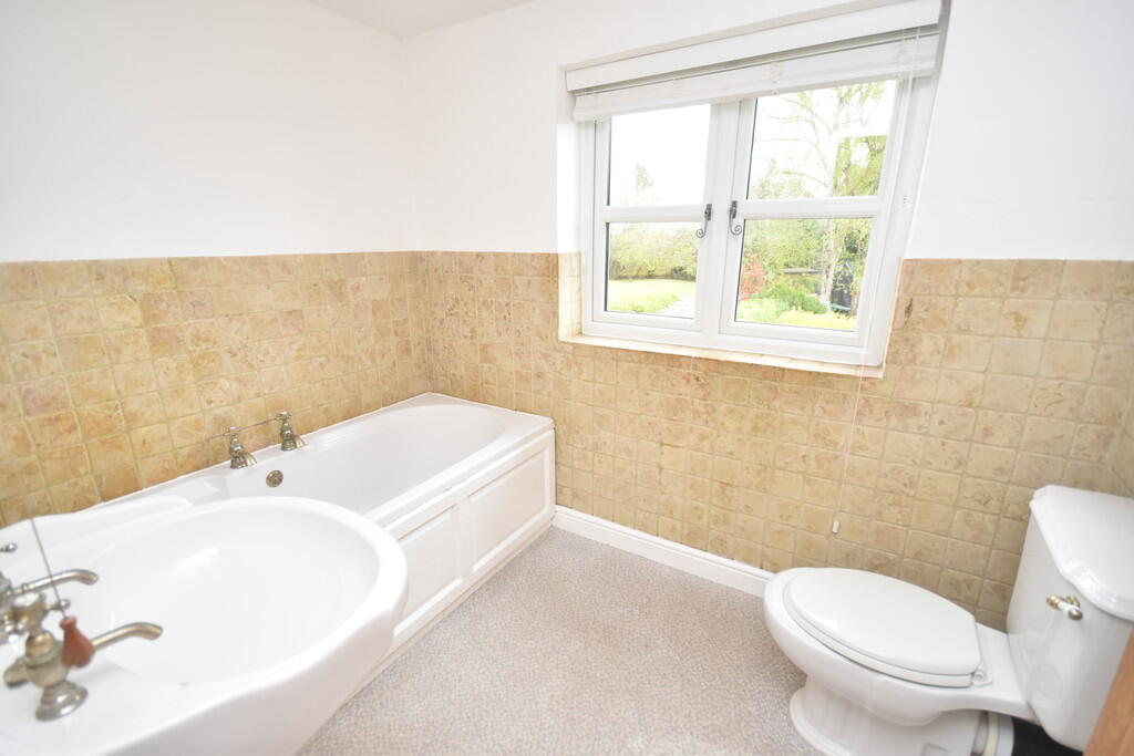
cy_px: 378
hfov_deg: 100.4
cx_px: 567
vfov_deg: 77.3
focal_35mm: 15
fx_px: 473
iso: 800
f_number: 4.5
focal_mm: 10
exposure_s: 1/160
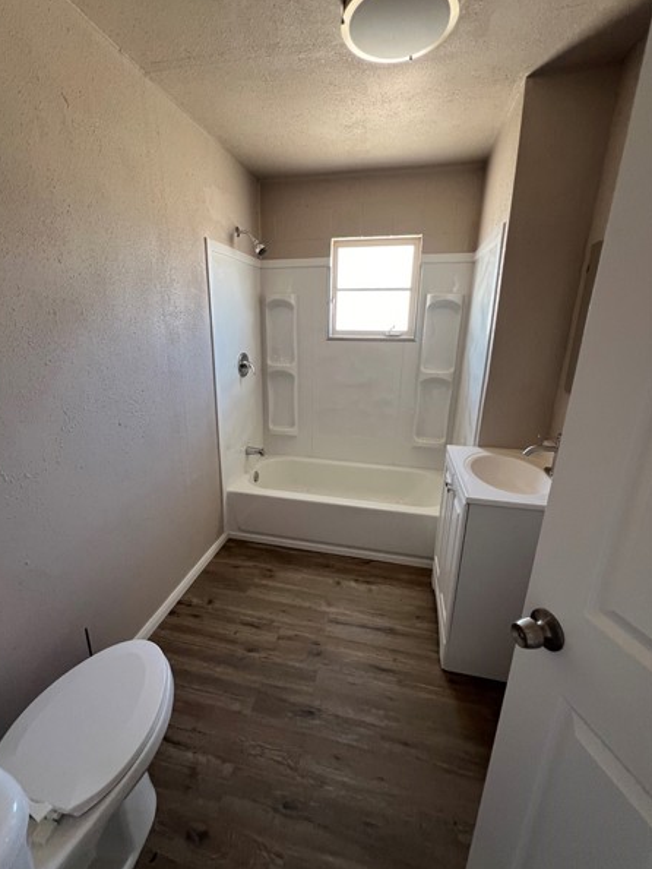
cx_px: 308
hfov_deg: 85.6
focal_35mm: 14
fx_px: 351
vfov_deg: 102.0
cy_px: 437
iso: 125
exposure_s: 1/99
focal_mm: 1.57
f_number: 1.8
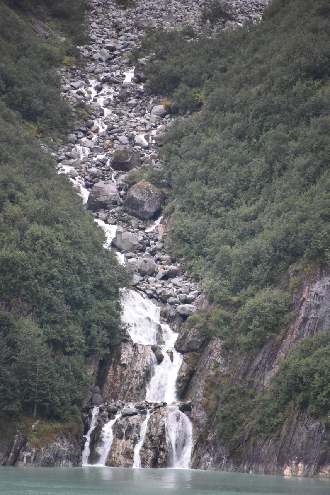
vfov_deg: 6.9
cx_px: 165
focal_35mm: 300
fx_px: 4122
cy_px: 248
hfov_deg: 4.6
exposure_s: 1/640
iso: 4000
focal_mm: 300
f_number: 5.6
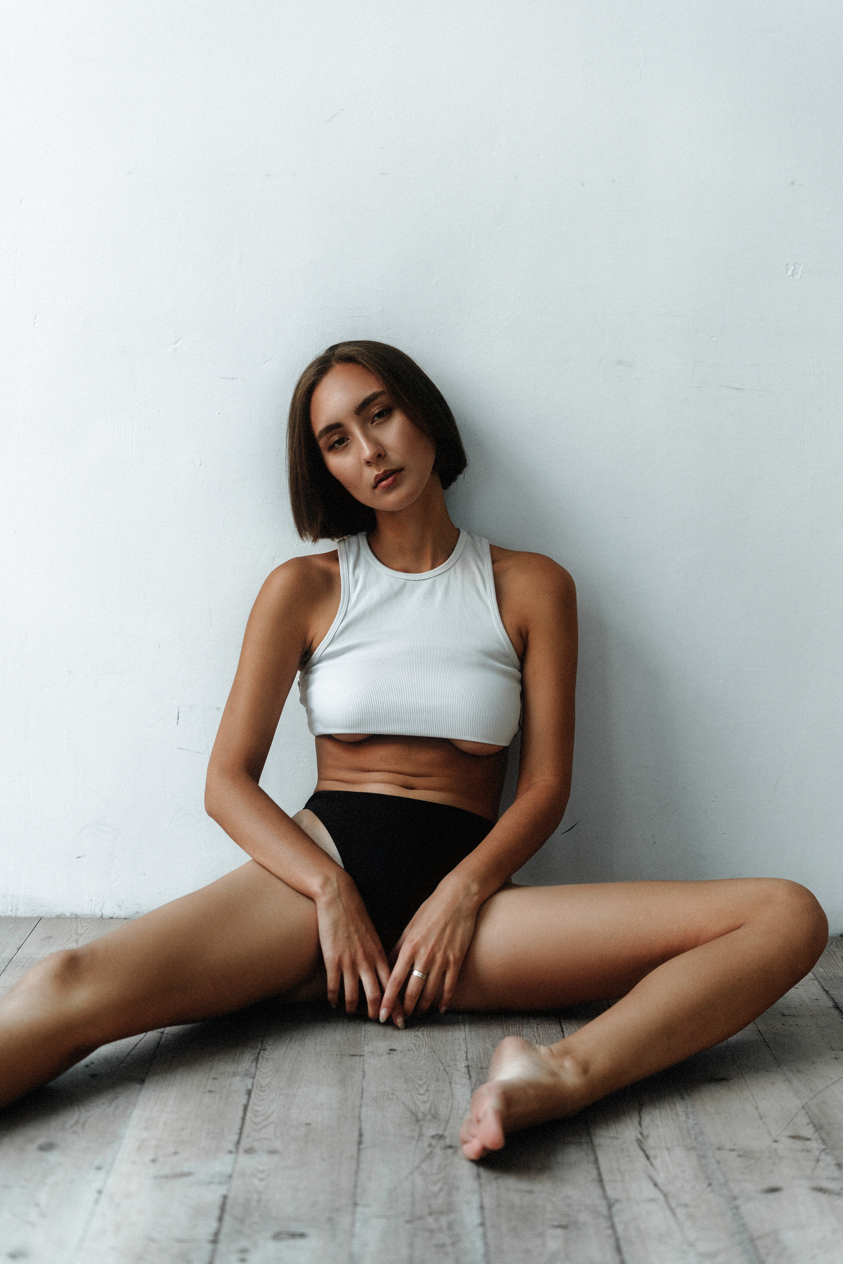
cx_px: 422
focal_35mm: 50
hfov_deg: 27.0
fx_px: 1755
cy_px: 632
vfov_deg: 39.6
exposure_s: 1/125
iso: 400
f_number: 2.8
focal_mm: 50
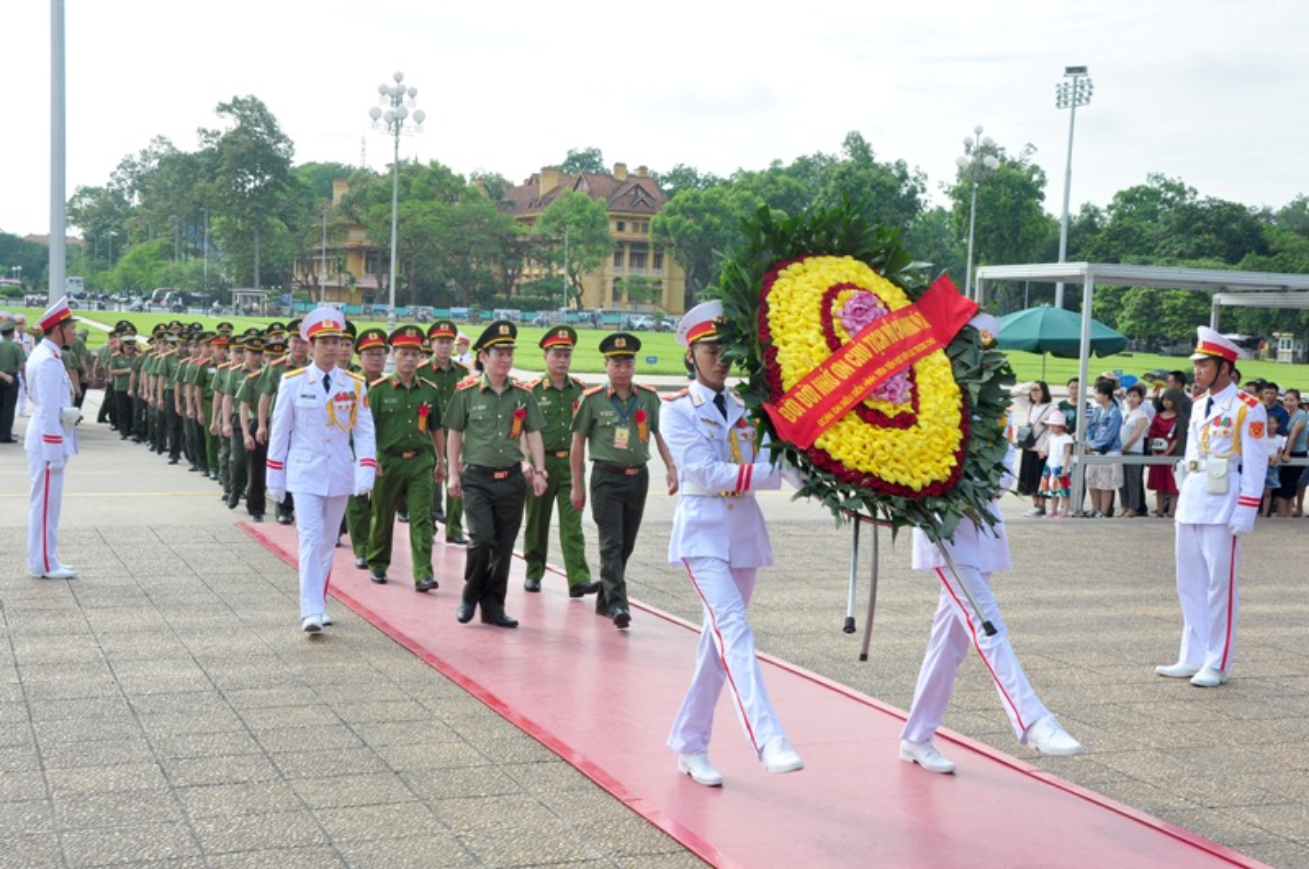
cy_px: 434
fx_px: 1634
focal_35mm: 45
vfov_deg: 29.8
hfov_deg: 43.7
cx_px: 654
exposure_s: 1/125
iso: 200
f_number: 11
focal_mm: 30
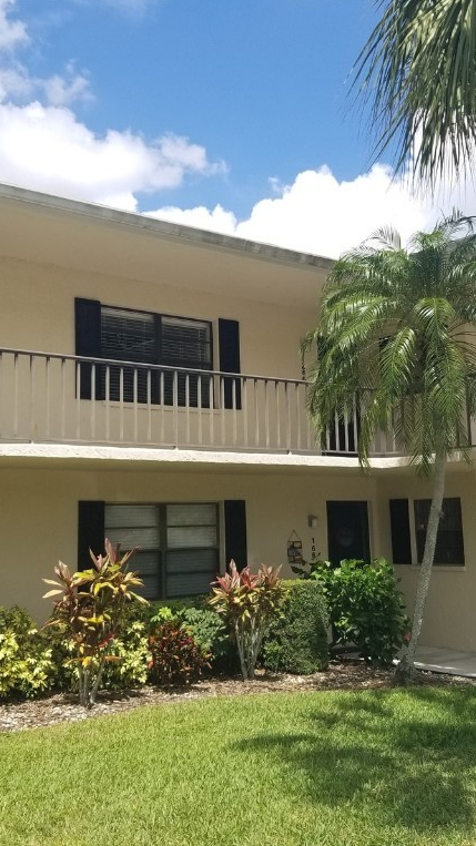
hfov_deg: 31.2
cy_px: 421
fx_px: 853
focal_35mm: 38
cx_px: 234
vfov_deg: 52.8
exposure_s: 1/2232
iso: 50
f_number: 1.7
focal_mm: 4.3
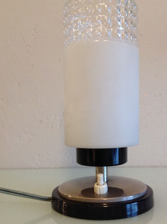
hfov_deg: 31.3
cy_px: 112
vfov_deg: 41.3
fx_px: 297
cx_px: 104
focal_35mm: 46
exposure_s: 1/17
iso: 200
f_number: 2.4
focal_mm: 4.28
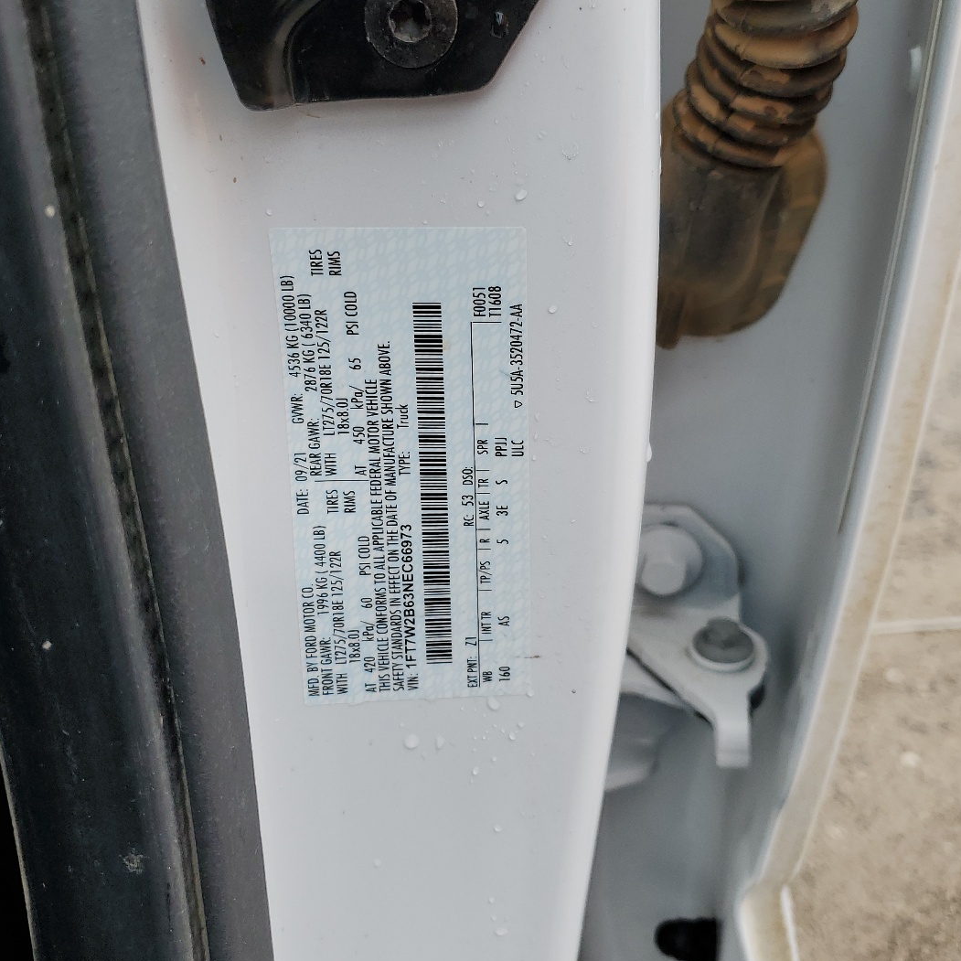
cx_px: 467
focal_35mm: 35
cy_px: 432
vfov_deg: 47.1
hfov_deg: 47.2
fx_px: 1099
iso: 50
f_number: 1.5
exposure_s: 1/769
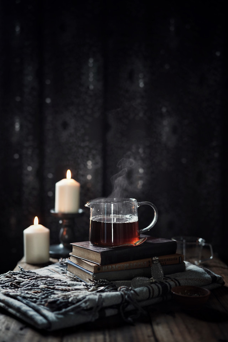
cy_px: 171
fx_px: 475
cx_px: 114
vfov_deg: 39.6
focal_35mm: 50
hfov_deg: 27.0
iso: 800
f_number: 1.8
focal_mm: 50
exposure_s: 1/200
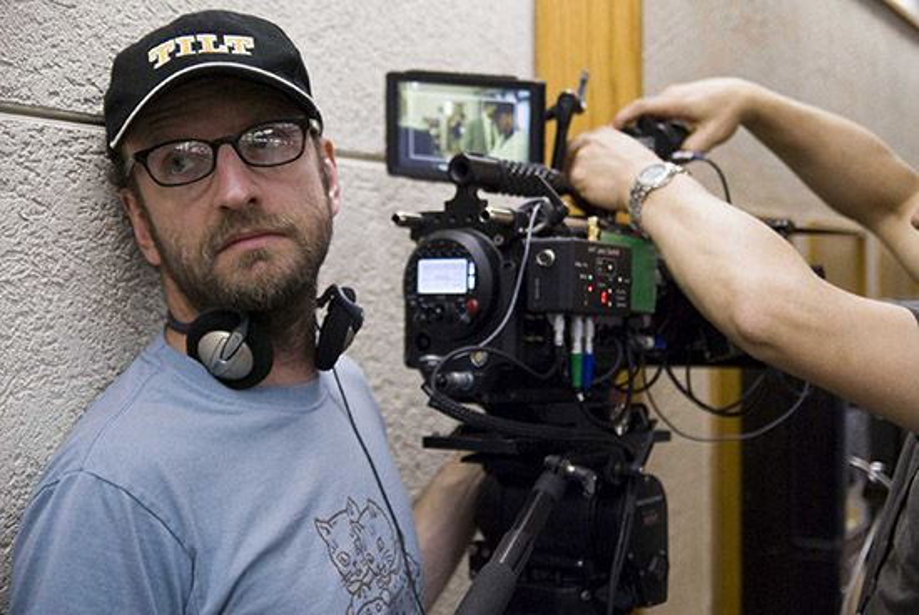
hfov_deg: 29.8
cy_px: 308
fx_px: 1725
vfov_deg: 20.2
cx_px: 460
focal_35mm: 68
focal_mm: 45
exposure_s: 1/60
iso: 400
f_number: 2.8
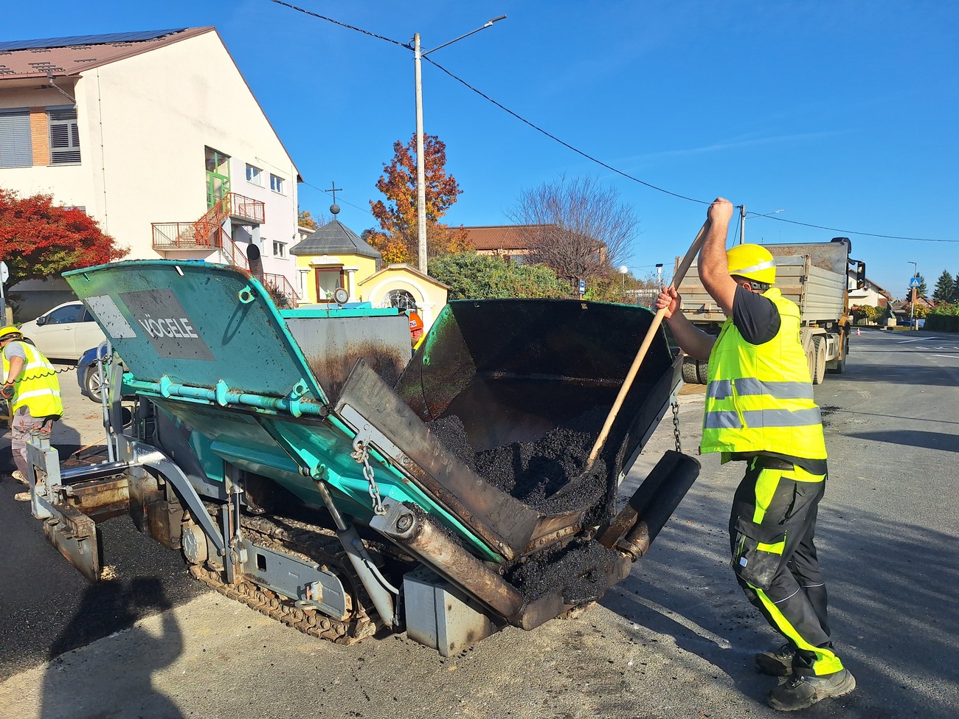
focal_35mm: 23
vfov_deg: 58.9
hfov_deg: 73.9
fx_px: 637
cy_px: 360
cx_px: 480
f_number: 1.8
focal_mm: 5.54
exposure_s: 1/2865
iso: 40
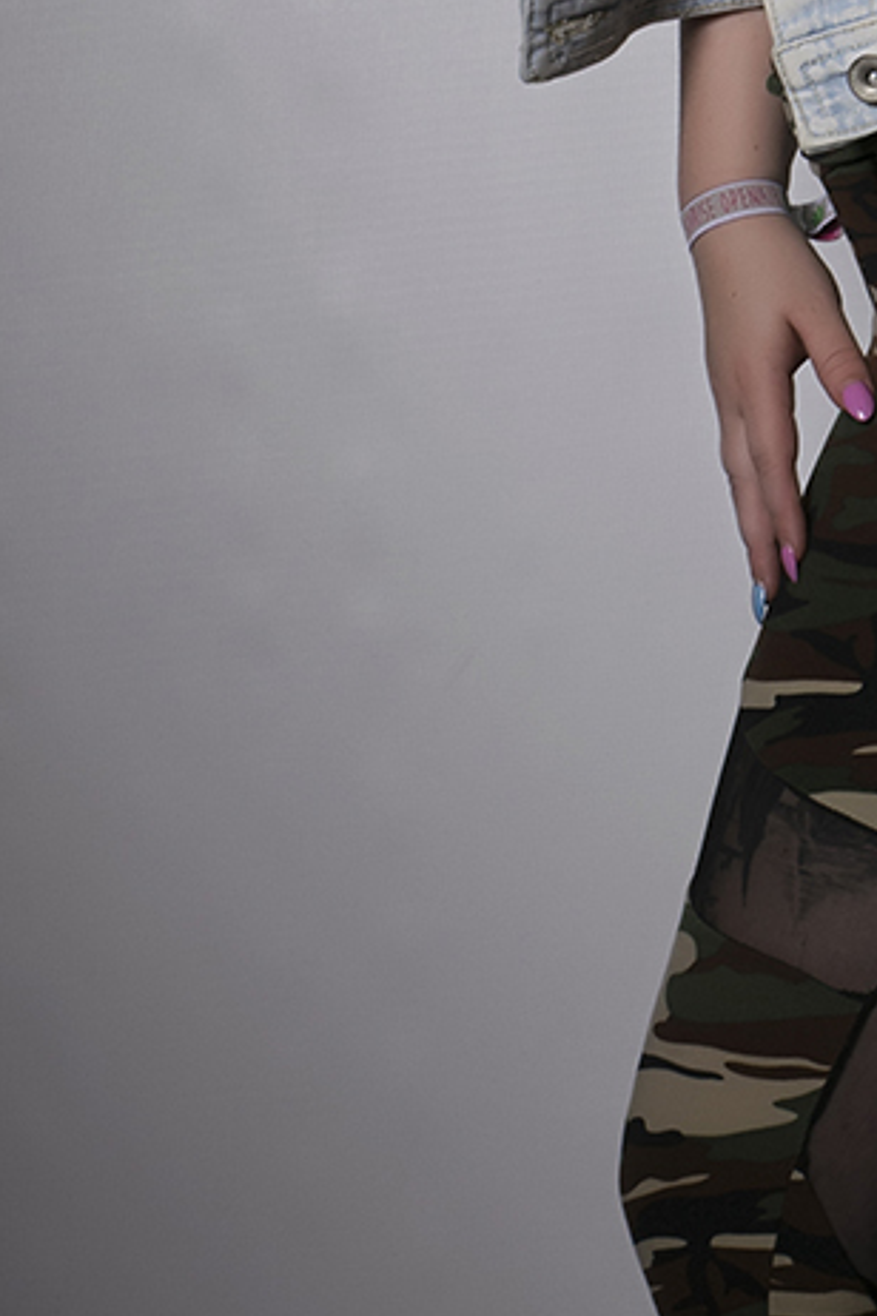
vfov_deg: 9.9
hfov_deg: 6.6
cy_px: 453
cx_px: 1126
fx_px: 7600
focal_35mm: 208
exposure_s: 1/200
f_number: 9
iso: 100
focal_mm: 40
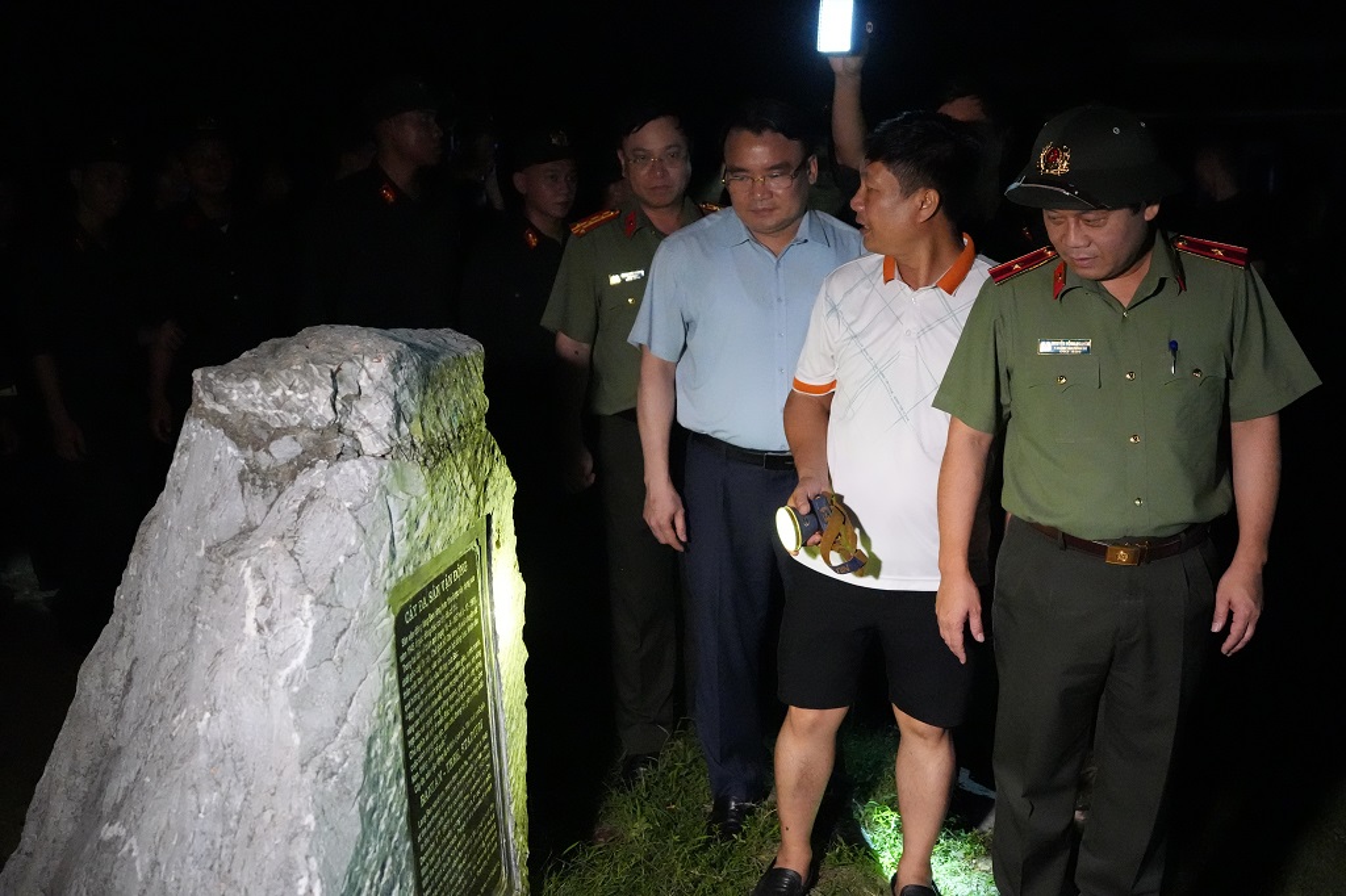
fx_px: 1345
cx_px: 673
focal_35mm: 36
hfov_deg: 53.1
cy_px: 448
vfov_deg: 36.8
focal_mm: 24
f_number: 2.8
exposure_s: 1/500
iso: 12800
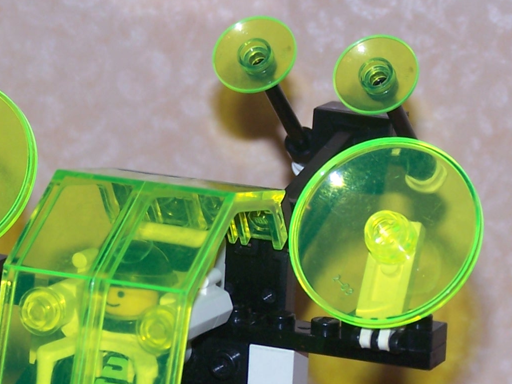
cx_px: 203
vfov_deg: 6.3
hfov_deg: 8.4
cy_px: 362
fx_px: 3491
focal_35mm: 236
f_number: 3.2
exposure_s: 1/90
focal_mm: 17.5
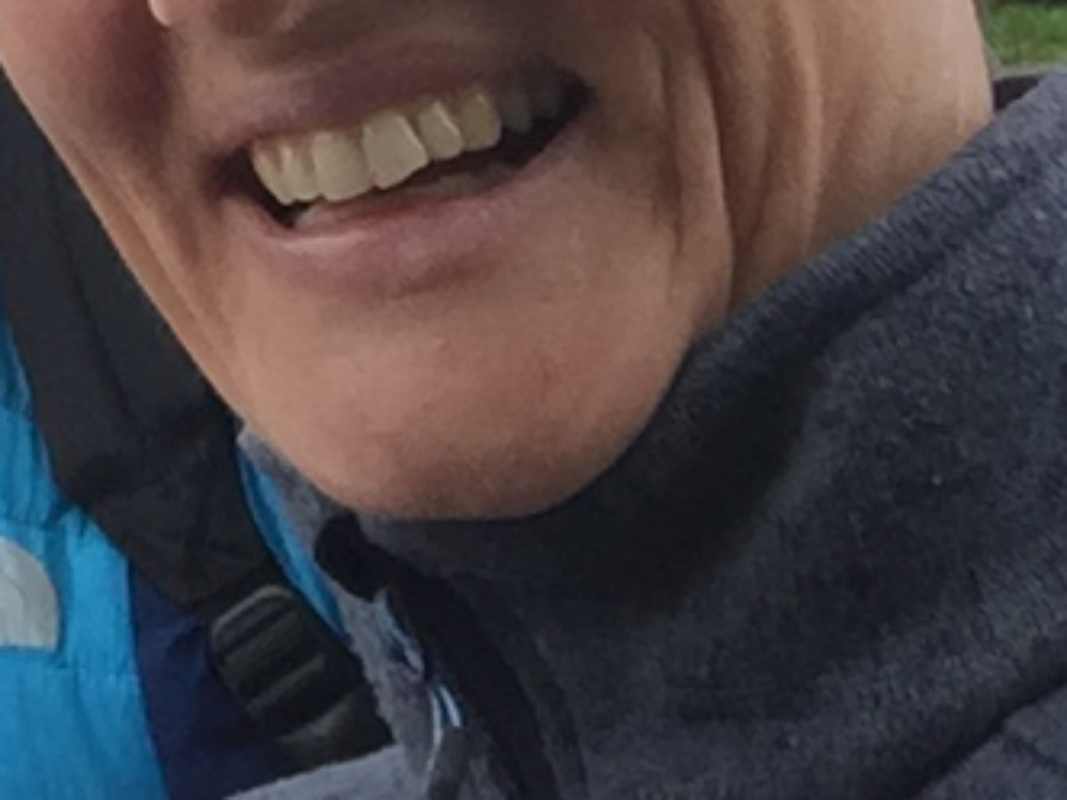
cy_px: -540
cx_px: -787
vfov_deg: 12.3
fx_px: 3452
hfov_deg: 15.4
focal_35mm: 112
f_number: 2.2
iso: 32
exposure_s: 1/247
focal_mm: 2.65
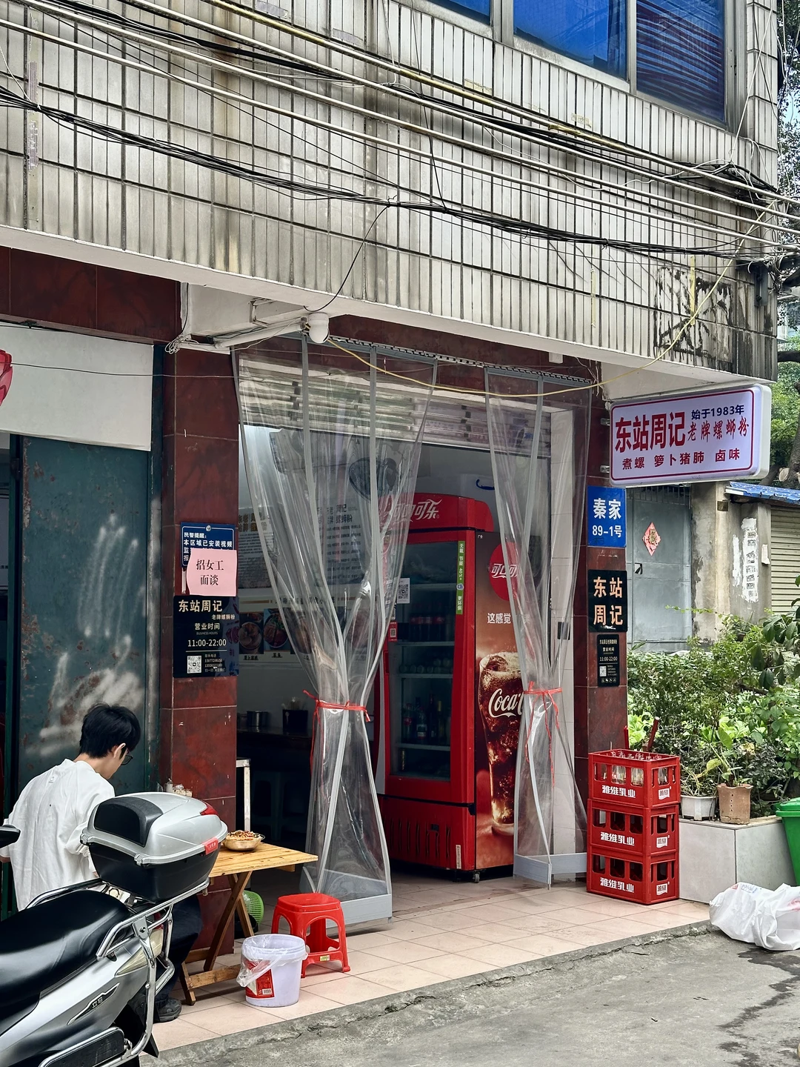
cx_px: 400
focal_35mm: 48
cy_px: 534
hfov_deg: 30.3
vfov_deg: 39.7
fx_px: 1479
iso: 64
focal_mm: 6.86
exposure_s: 1/587
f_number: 1.78
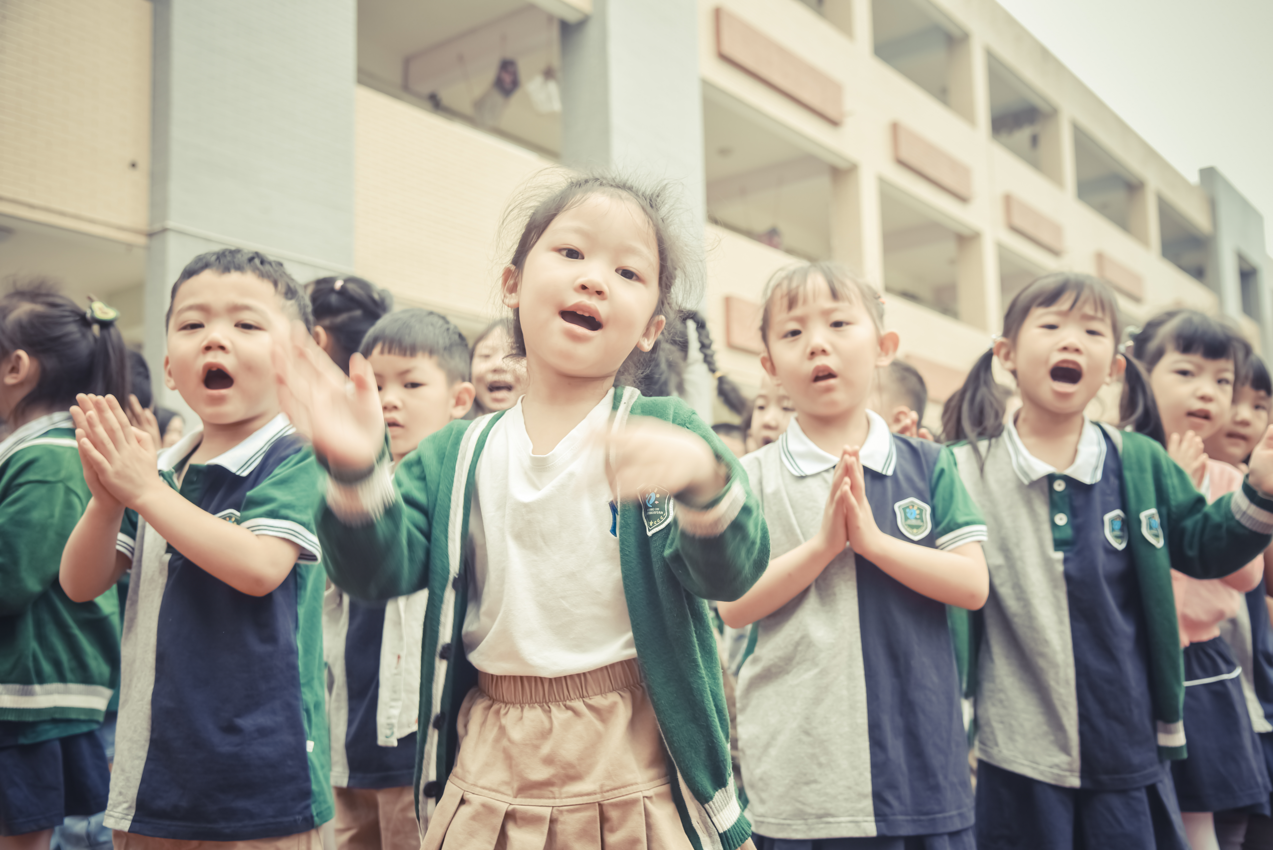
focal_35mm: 35
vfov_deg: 37.9
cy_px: 425
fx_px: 1238
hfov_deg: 54.4
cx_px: 636
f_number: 5
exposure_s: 1/80
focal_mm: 35
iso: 160
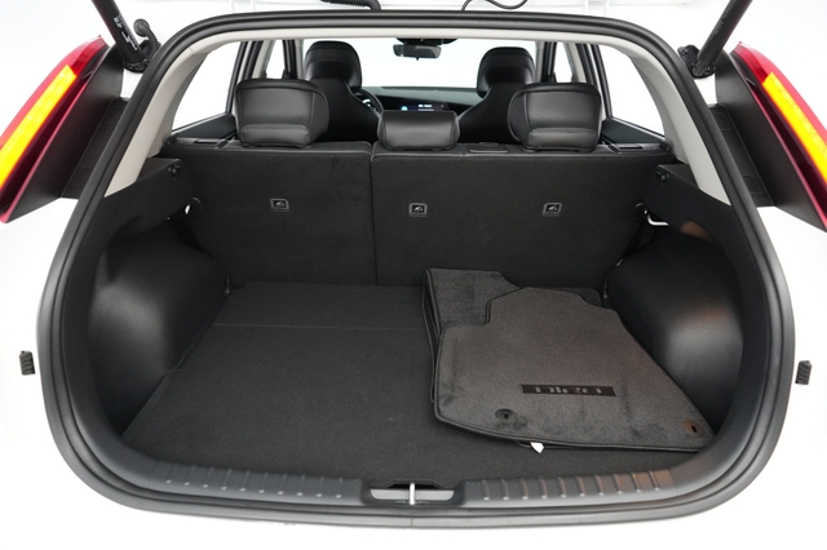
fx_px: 574
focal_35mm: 25
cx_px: 414
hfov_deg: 71.5
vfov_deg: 51.2
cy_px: 275
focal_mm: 25
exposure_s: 1/160
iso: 5000
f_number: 2.8
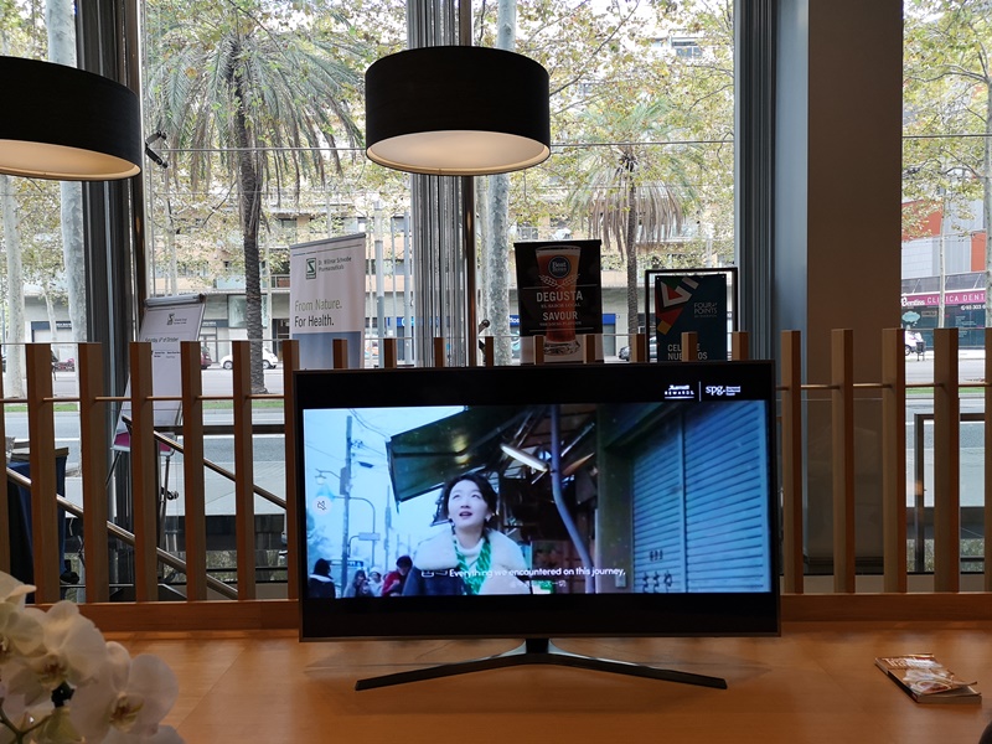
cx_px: 496
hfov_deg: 65.3
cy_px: 372
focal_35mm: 27
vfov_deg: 51.4
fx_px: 774
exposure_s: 1/100
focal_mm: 3.95
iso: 125
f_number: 1.8
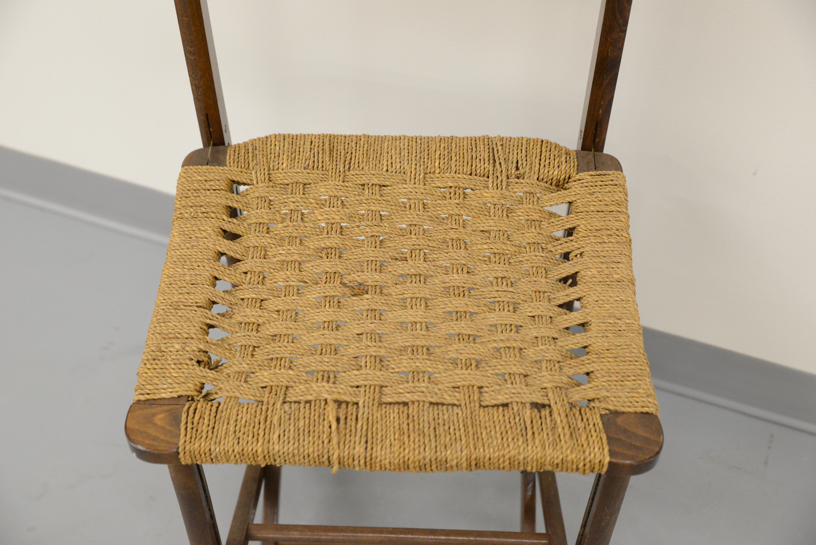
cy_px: 272
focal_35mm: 50
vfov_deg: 27.0
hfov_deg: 39.6
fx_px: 1134
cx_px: 408
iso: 4000
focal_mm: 50
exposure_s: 1/125
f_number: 5
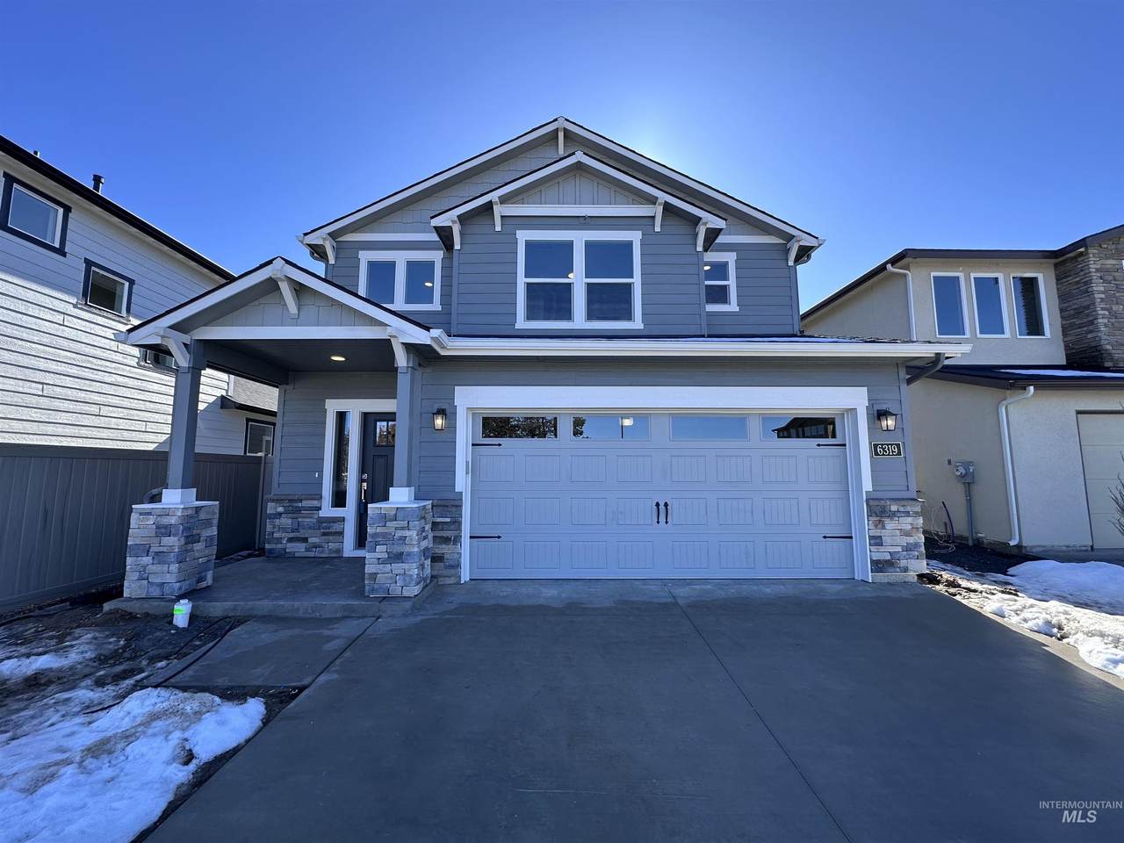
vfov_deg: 85.7
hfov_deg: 102.1
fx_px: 455
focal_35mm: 14
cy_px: 422
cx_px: 562
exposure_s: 1/658
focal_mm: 2.22
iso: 40
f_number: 2.2
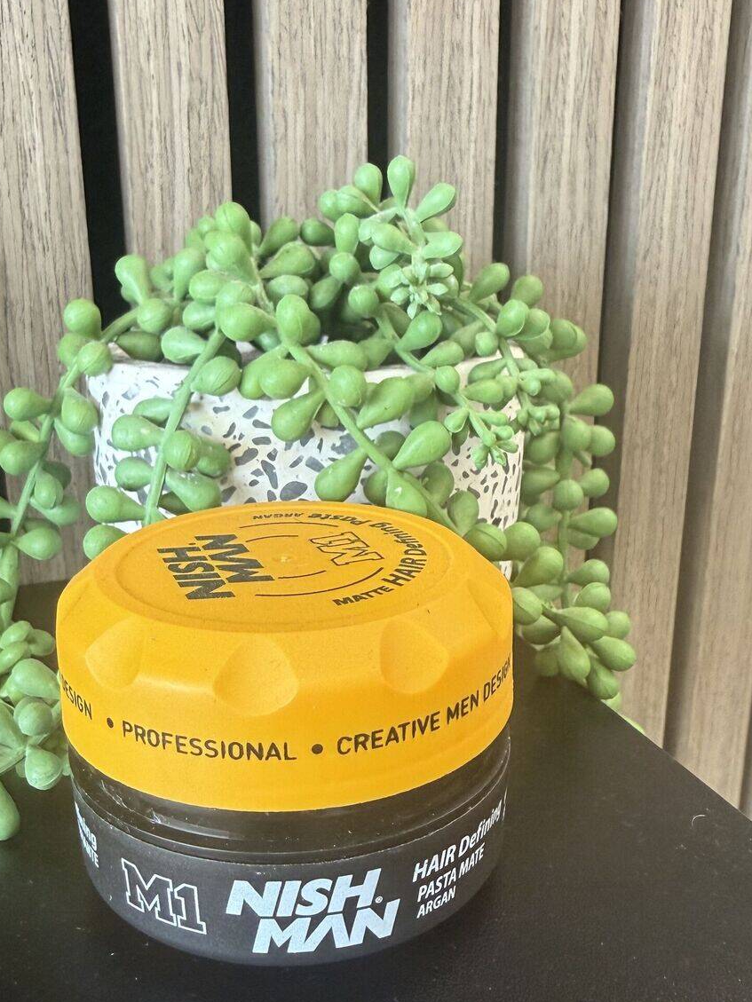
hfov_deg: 41.7
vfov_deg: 53.6
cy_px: 602
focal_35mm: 34
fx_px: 985
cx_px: 334
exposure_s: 1/100
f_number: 2.2
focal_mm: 2.22
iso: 200
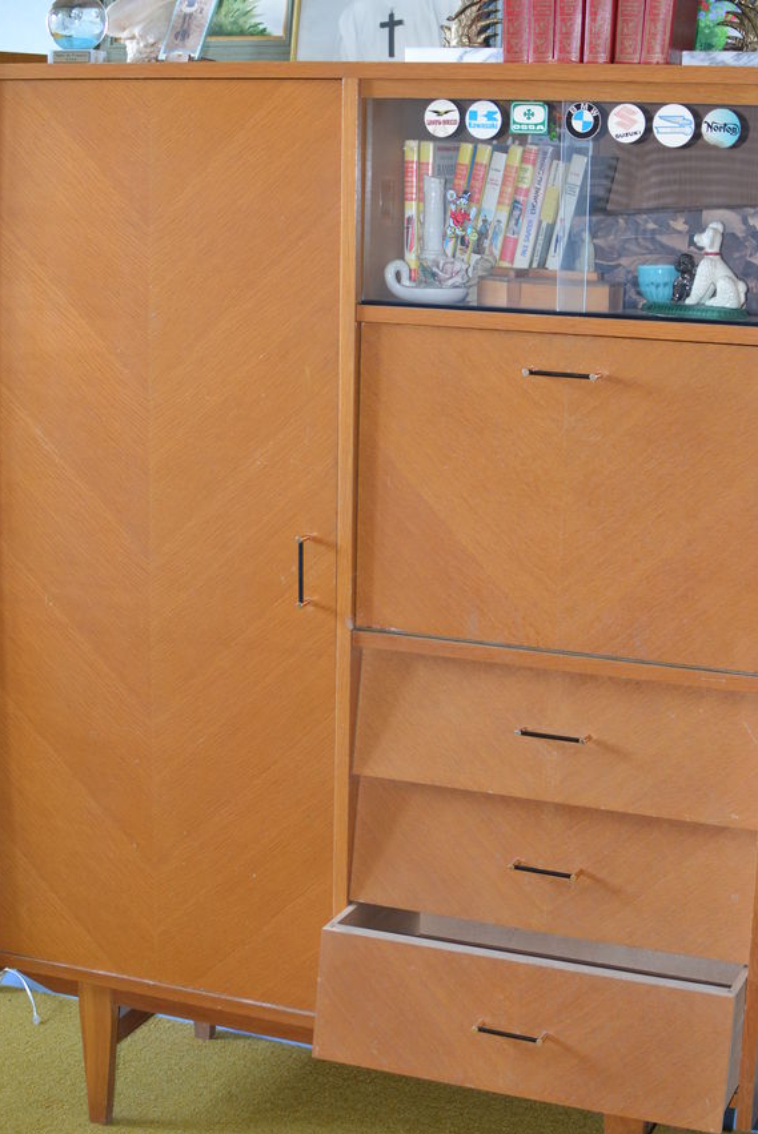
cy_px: 623
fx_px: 1943
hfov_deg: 22.1
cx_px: 404
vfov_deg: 32.5
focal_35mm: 62
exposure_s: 1/60
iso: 720
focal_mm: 35
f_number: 2.8
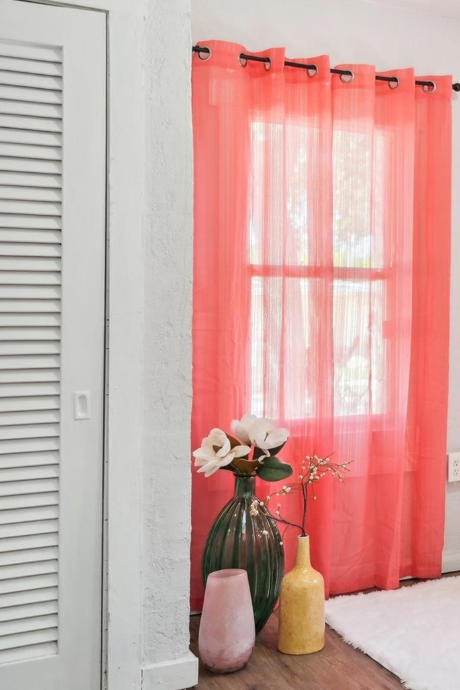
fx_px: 881
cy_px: 345
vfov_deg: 42.7
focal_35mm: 46
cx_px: 504
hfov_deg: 26.9
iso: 400
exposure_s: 1/15
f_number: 8
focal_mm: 30
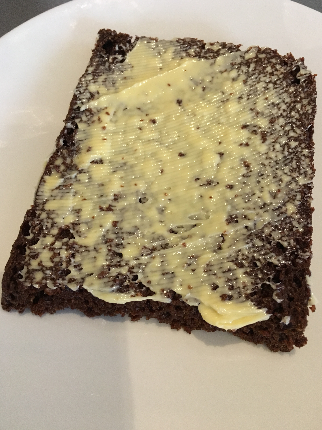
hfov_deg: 46.8
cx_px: 162
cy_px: 210
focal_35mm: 30
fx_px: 372
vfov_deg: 60.0
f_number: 2.2
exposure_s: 1/25
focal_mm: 4.15
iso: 200
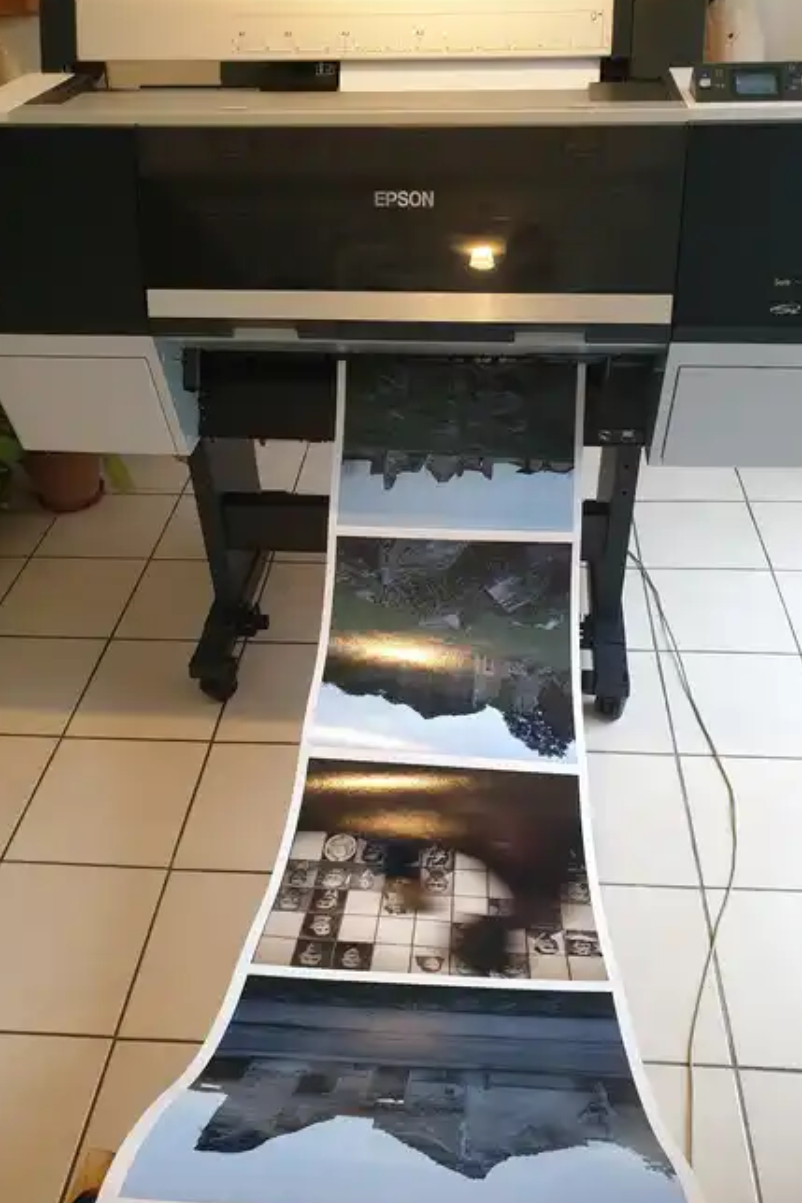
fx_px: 936
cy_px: 610
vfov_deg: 65.5
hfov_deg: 46.3
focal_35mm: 28
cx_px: 430
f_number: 2.4
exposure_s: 1/50
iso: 250
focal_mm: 4.3
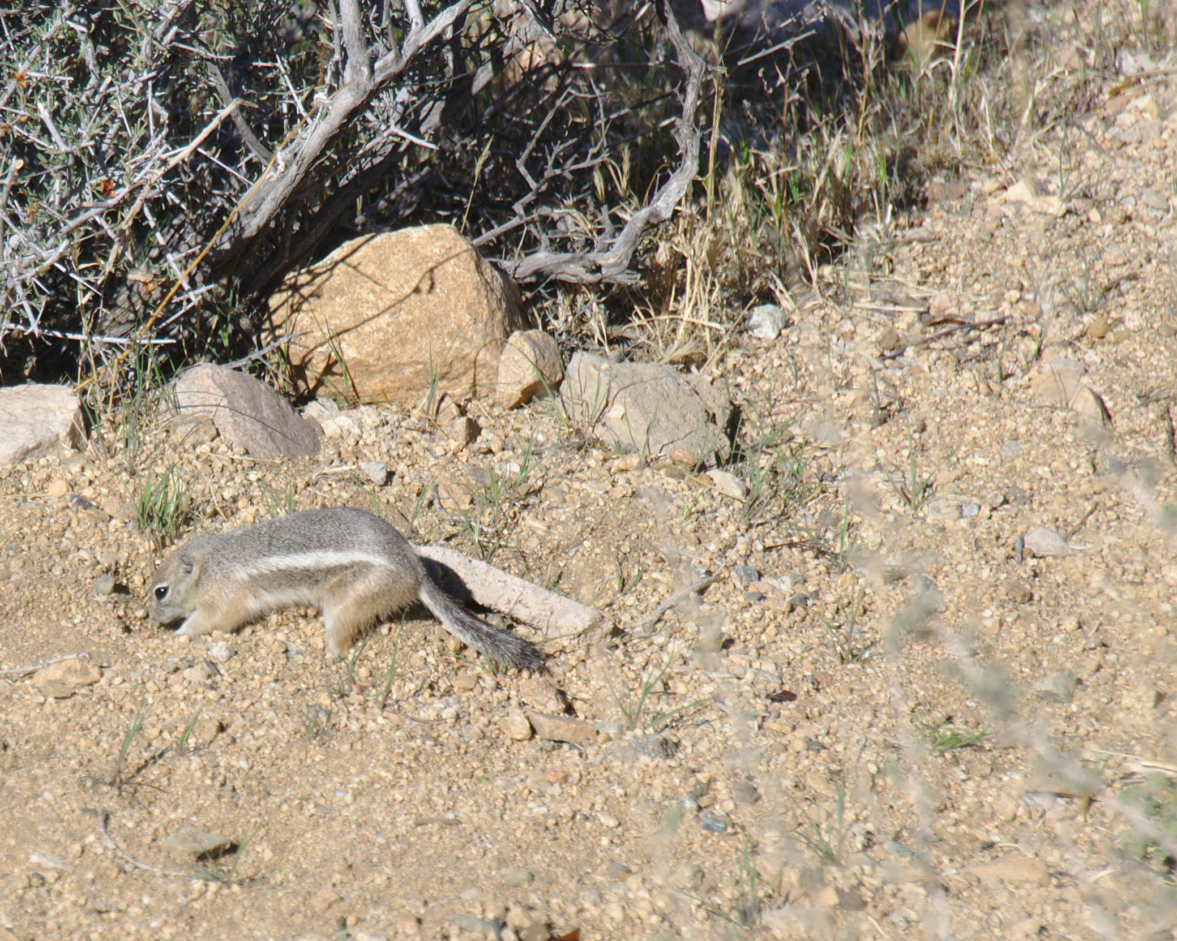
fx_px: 14277
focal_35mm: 410
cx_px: 254
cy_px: 572
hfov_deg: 4.7
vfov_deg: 3.8
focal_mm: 155
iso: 200
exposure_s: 1/1250
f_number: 6
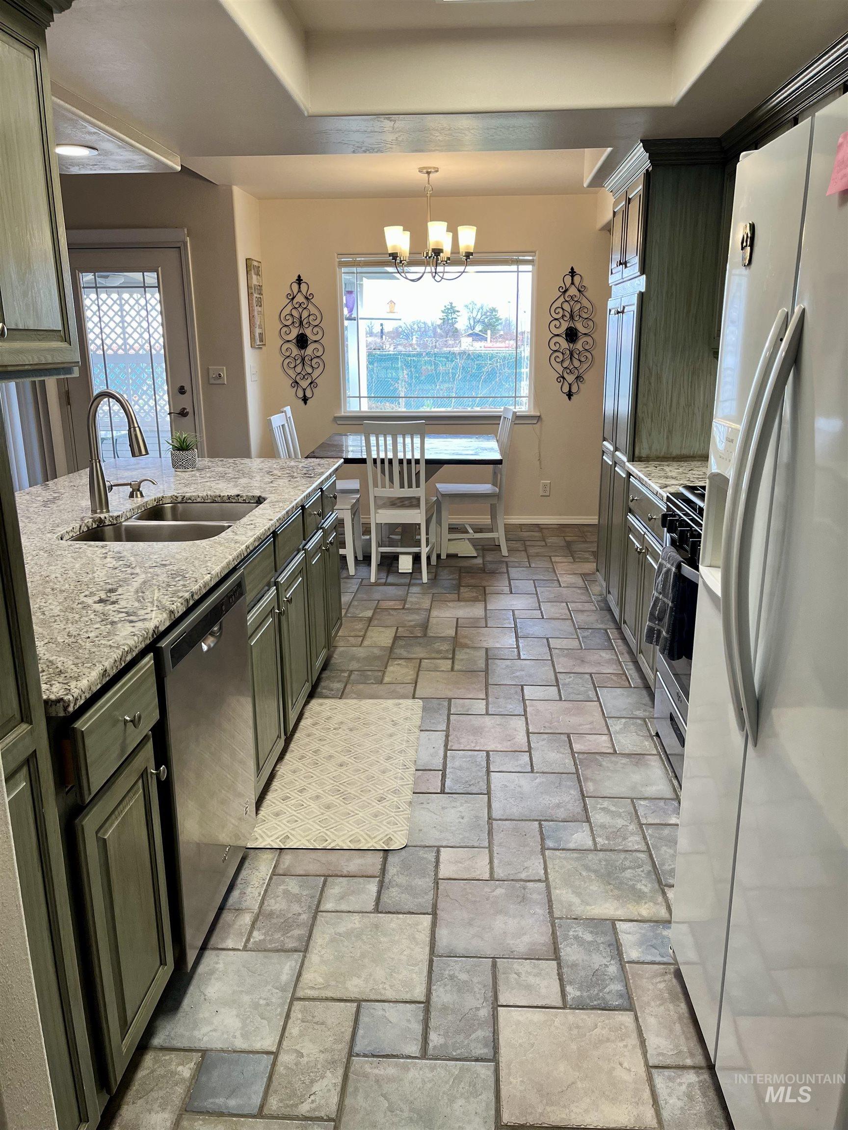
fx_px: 849
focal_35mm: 26
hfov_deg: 53.1
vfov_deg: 67.3
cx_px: 424
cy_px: 565
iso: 100
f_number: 1.6
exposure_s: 1/120
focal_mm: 5.1
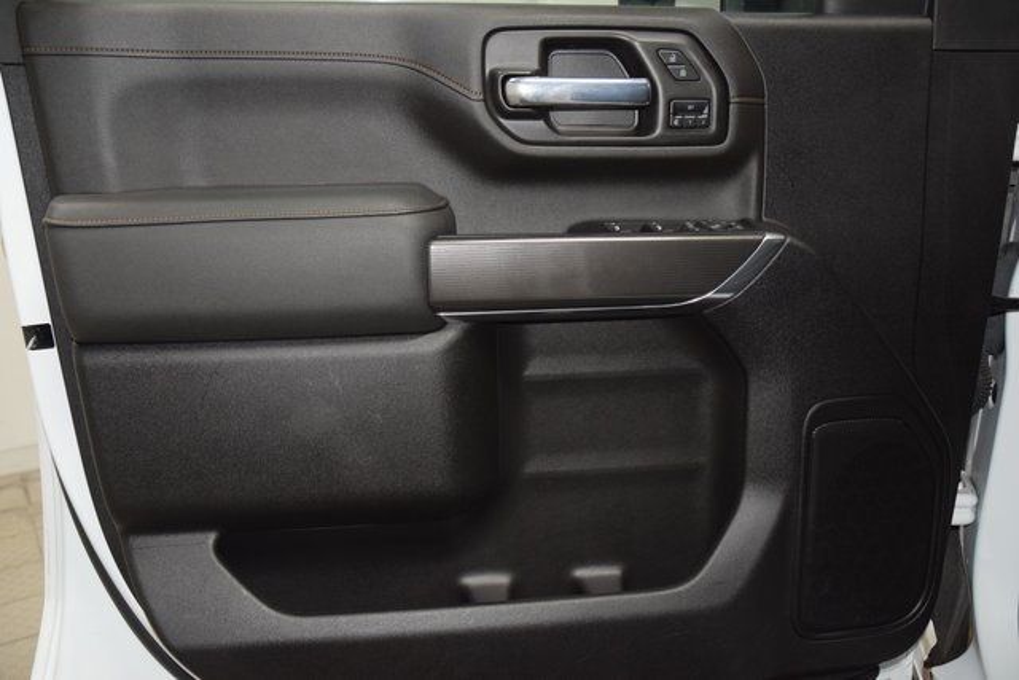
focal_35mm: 33
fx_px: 934
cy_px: 340
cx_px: 510
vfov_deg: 40.0
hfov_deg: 57.2
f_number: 3.5
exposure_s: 1/125
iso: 1800
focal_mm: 22
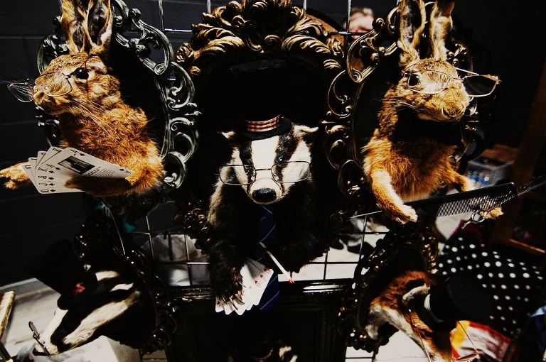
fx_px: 295
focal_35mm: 20
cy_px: 181
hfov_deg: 85.5
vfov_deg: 63.1
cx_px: 273
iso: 1000
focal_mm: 13
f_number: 2.8
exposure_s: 1/125
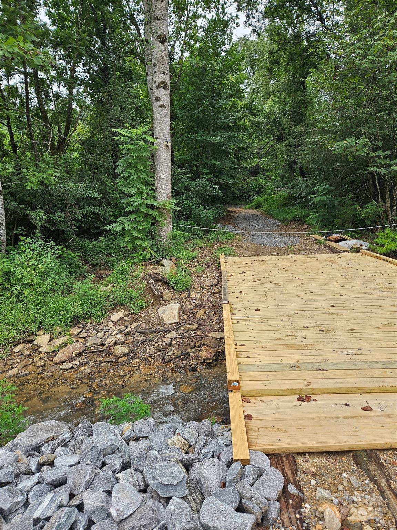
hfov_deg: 58.9
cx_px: 198
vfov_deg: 73.9
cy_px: 265
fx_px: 352
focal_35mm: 23
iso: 25
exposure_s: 1/396
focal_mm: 5.4
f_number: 1.8
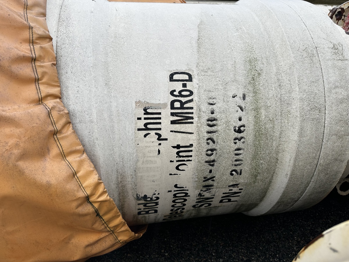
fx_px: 242
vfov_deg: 56.8
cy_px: 131
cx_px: 174
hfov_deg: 71.6
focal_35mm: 24
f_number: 1.78
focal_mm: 6.86
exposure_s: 1/124
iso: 50
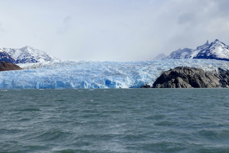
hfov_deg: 36.2
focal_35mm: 55
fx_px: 350
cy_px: 59
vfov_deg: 24.6
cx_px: 116
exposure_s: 1/200
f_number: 5.6
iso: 125
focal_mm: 12.06
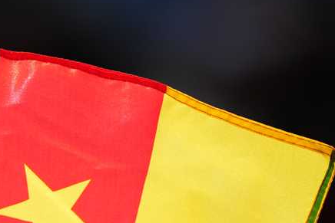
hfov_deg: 2.0
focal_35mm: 1028
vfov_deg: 1.3
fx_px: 9569
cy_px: 228
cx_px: 15
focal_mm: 400
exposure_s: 1/16000
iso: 1000
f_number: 2.8
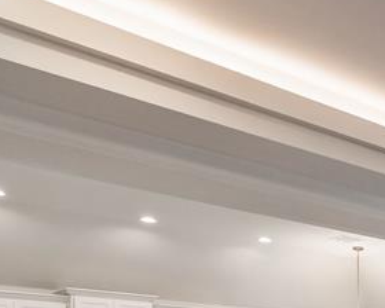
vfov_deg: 25.0
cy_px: 364
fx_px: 627
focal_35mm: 55
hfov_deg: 28.9
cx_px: 478
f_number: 5.6
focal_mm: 16
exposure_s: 1/125
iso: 400
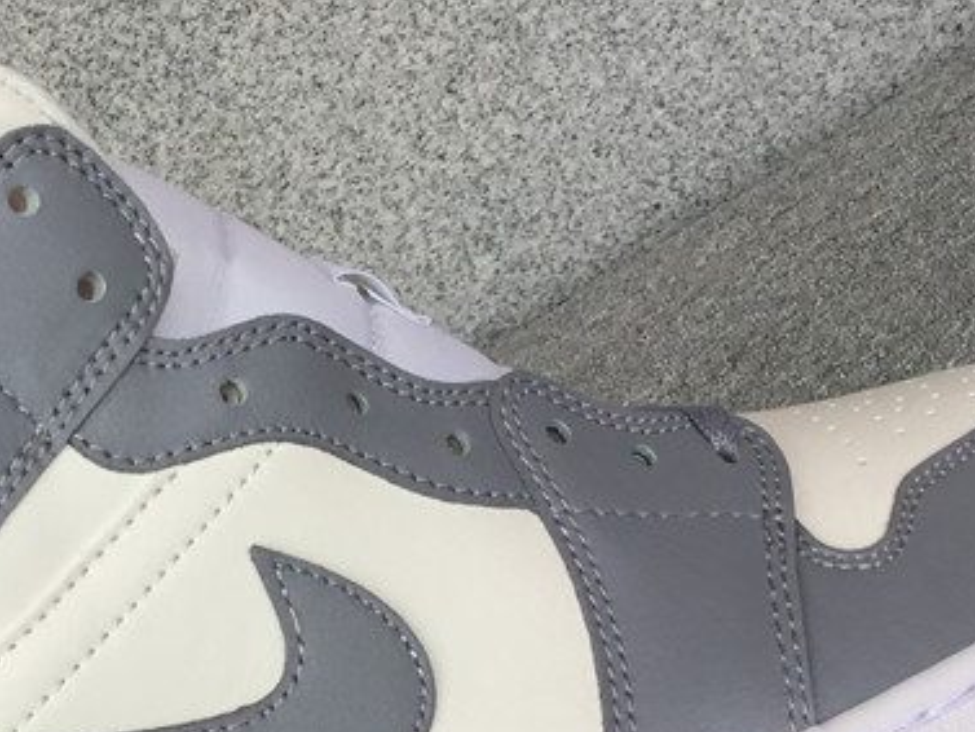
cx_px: 127
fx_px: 2085
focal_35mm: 74
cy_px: 560
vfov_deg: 19.7
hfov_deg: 25.6
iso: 25
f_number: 2.4
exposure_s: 1/190
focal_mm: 3.3
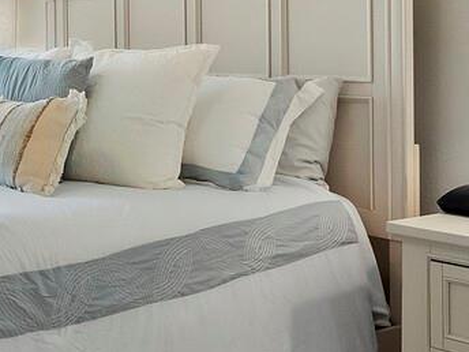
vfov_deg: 22.1
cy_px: 42
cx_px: -77
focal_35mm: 65
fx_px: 881
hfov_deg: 26.8
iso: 400
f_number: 10
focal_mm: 7
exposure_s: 1/6
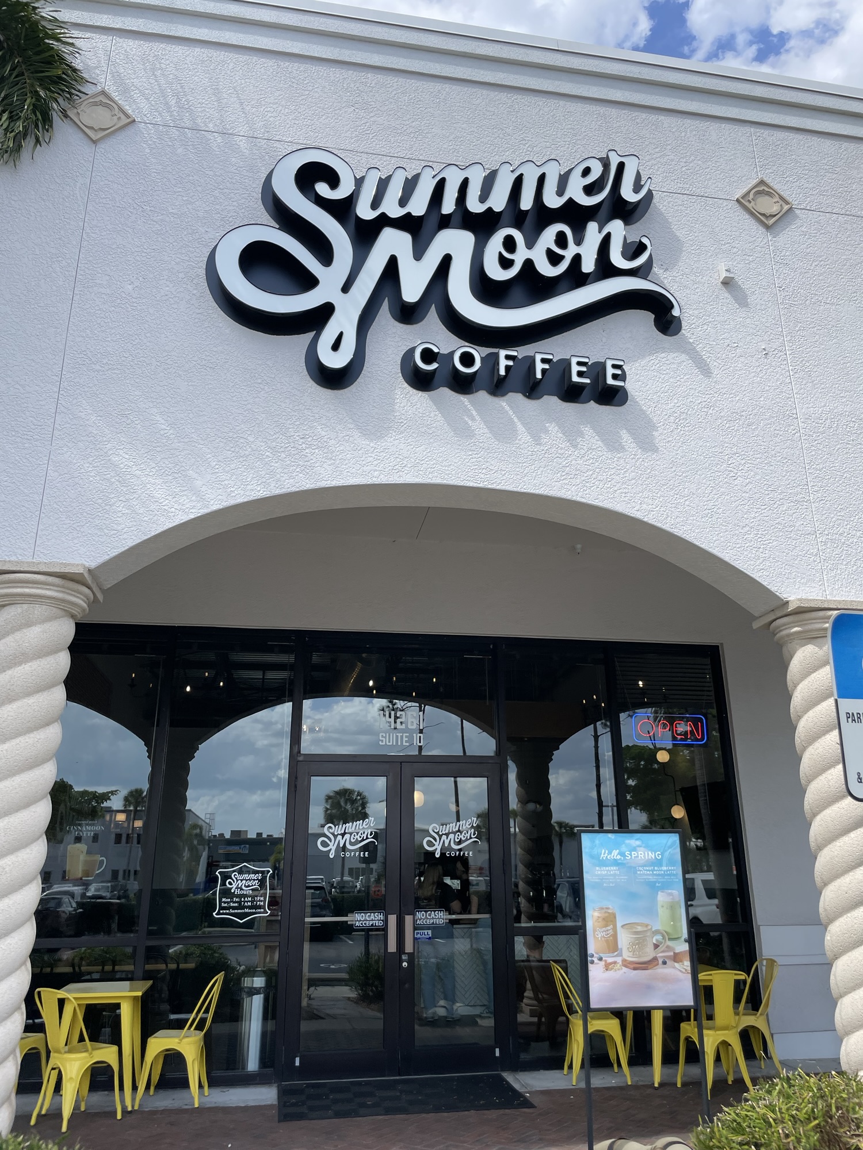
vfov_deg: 67.3
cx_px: 432
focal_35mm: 26
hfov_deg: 53.1
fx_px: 864
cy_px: 575
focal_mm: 4.2
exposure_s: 1/1742
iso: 32
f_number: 1.6
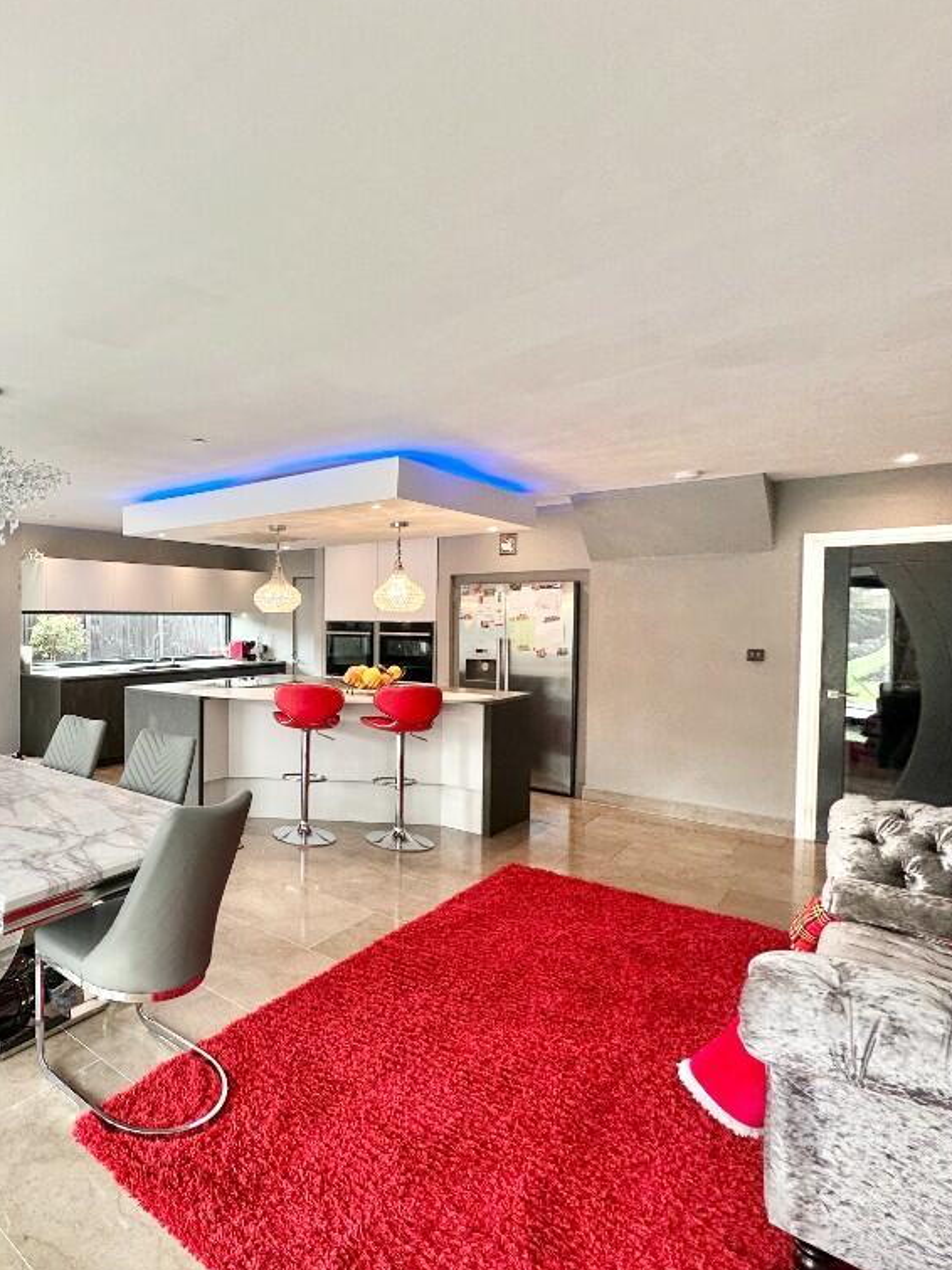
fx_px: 697
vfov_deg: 84.7
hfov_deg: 59.0
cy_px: 634
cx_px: 103
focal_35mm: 19
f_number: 2.2
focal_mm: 2.22
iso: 80
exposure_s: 1/100
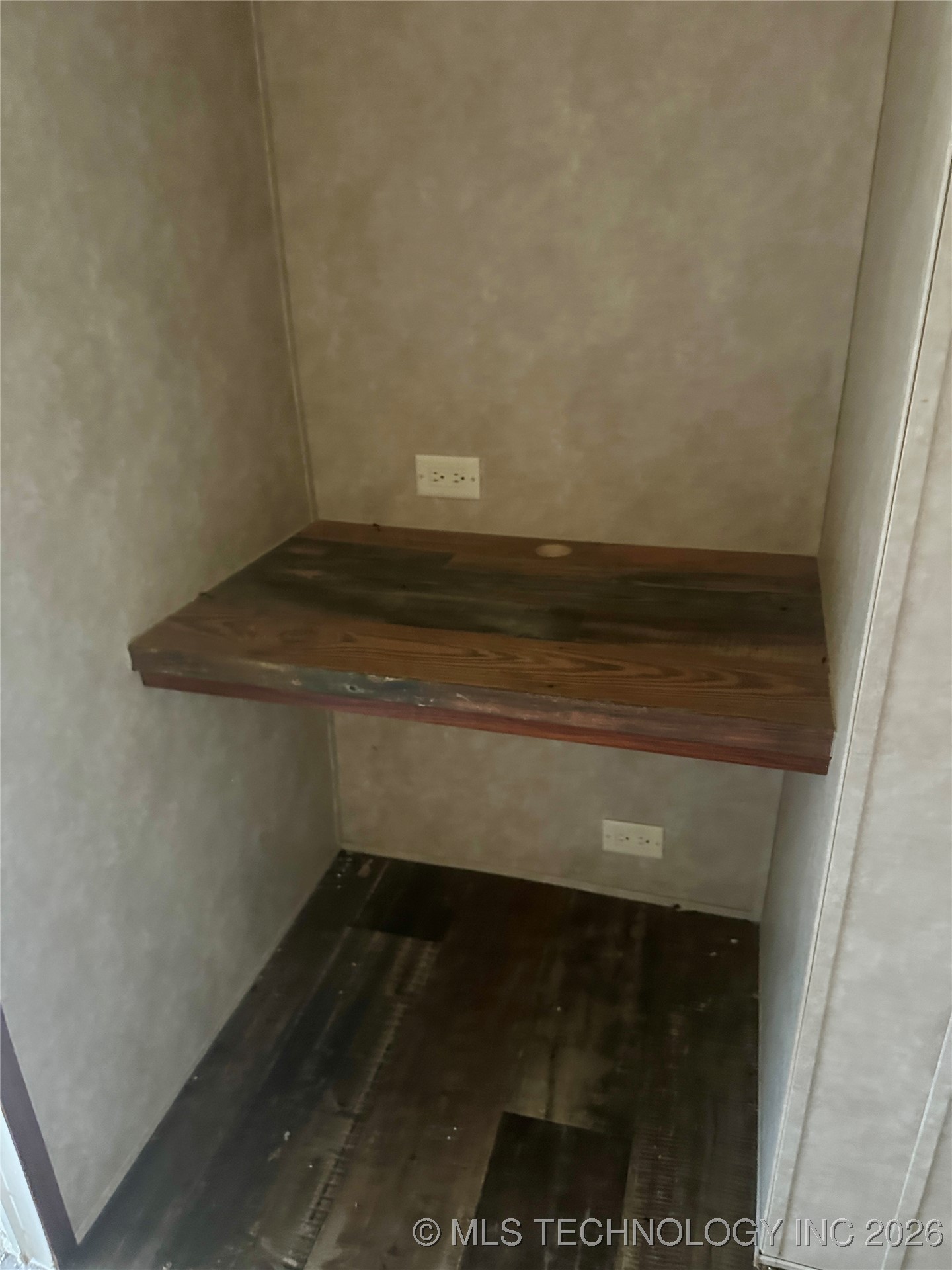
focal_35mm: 24
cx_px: 476
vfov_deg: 71.6
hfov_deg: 56.8
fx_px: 880
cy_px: 635
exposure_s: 1/30
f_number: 1.78
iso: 1250
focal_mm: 6.86
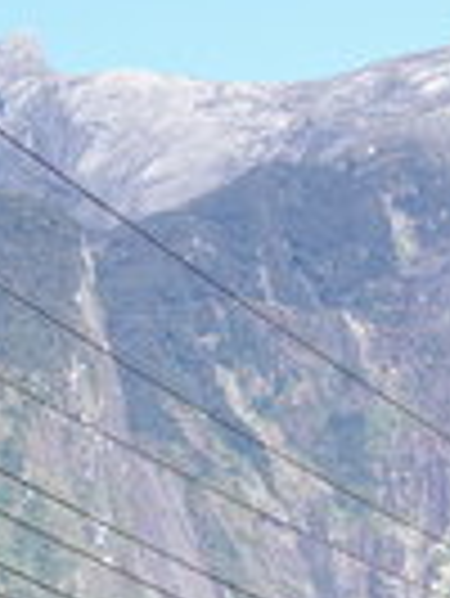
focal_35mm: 276
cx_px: 1060
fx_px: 4776
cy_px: 1230
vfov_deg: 6.9
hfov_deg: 5.2
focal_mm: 32
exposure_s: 1/500
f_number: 2.8
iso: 100
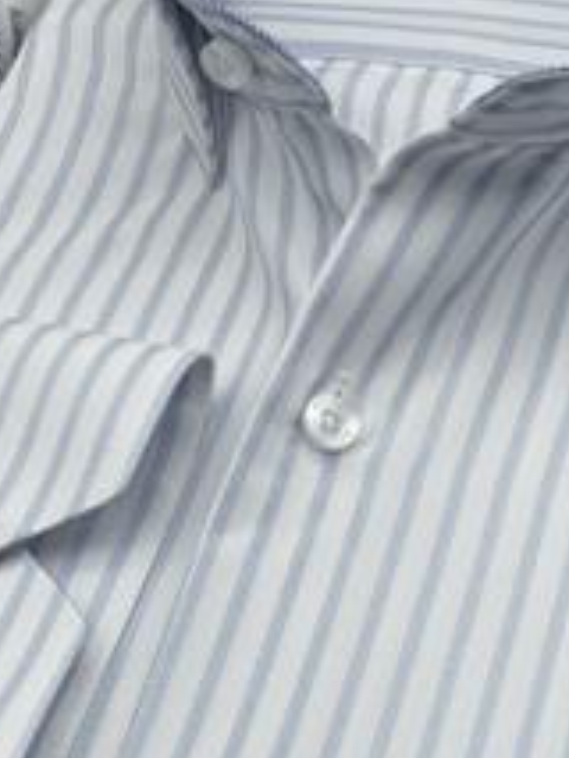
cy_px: 390
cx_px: 324
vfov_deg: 19.4
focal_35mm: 101
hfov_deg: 14.7
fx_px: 2211
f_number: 2
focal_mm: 6
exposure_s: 1/224
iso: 25
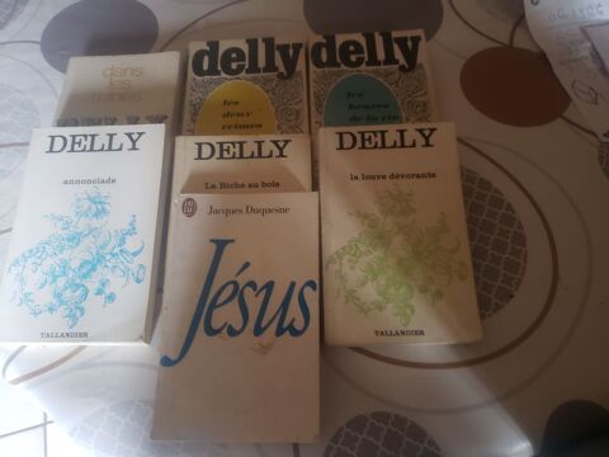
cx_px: 304
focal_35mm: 26
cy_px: 228
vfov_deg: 53.1
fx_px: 457
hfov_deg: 67.3
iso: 400
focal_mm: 4.3
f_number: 1.5
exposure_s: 1/10
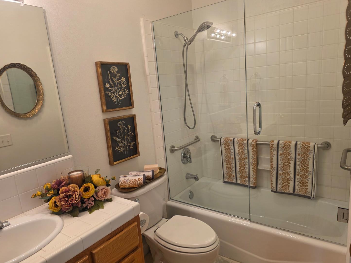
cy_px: 137
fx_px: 243
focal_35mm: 24
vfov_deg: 56.8
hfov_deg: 71.6
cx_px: 178
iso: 125
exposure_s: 1/120
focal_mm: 6.3
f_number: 1.7
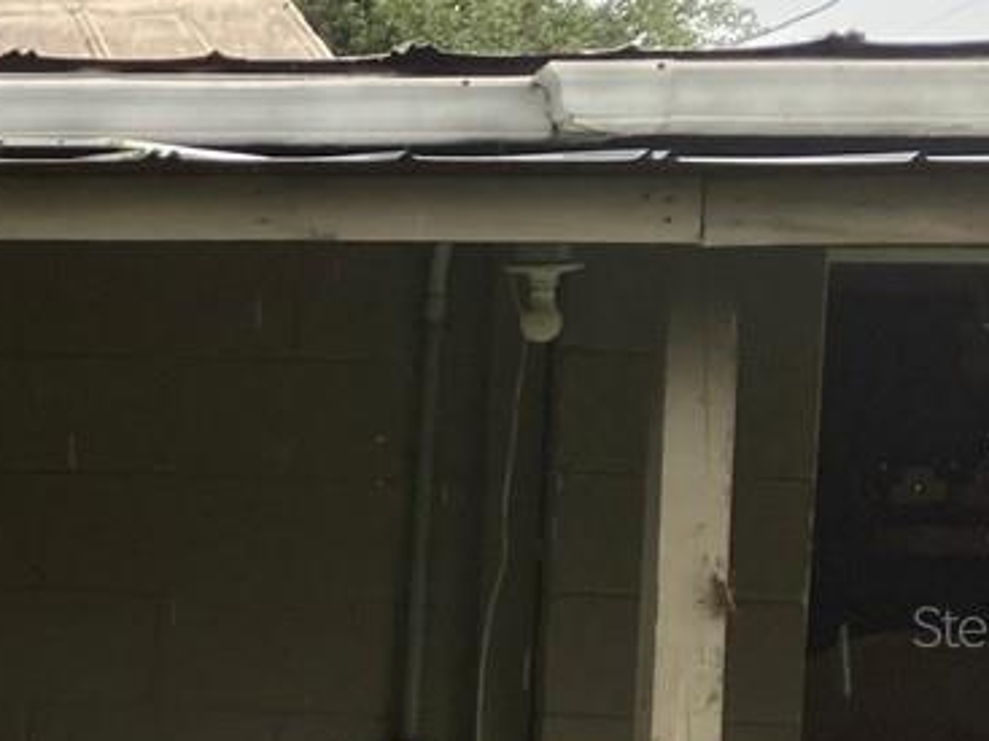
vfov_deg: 12.1
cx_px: -989
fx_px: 3484
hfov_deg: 13.7
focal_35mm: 122
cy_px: 625
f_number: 1.8
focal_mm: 3.99
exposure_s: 1/249
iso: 20
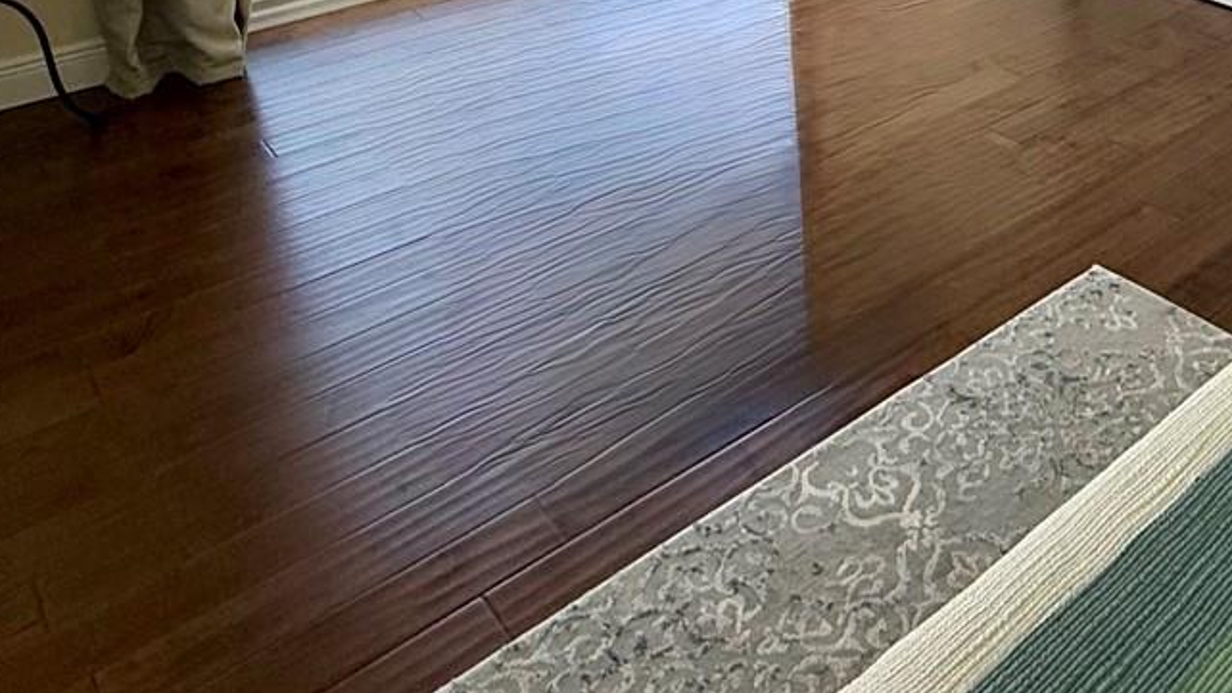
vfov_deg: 25.5
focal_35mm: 38
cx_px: 1015
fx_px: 1241
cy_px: -273
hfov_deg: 49.2
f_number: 2.2
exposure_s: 1/405
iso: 50
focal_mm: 2.22
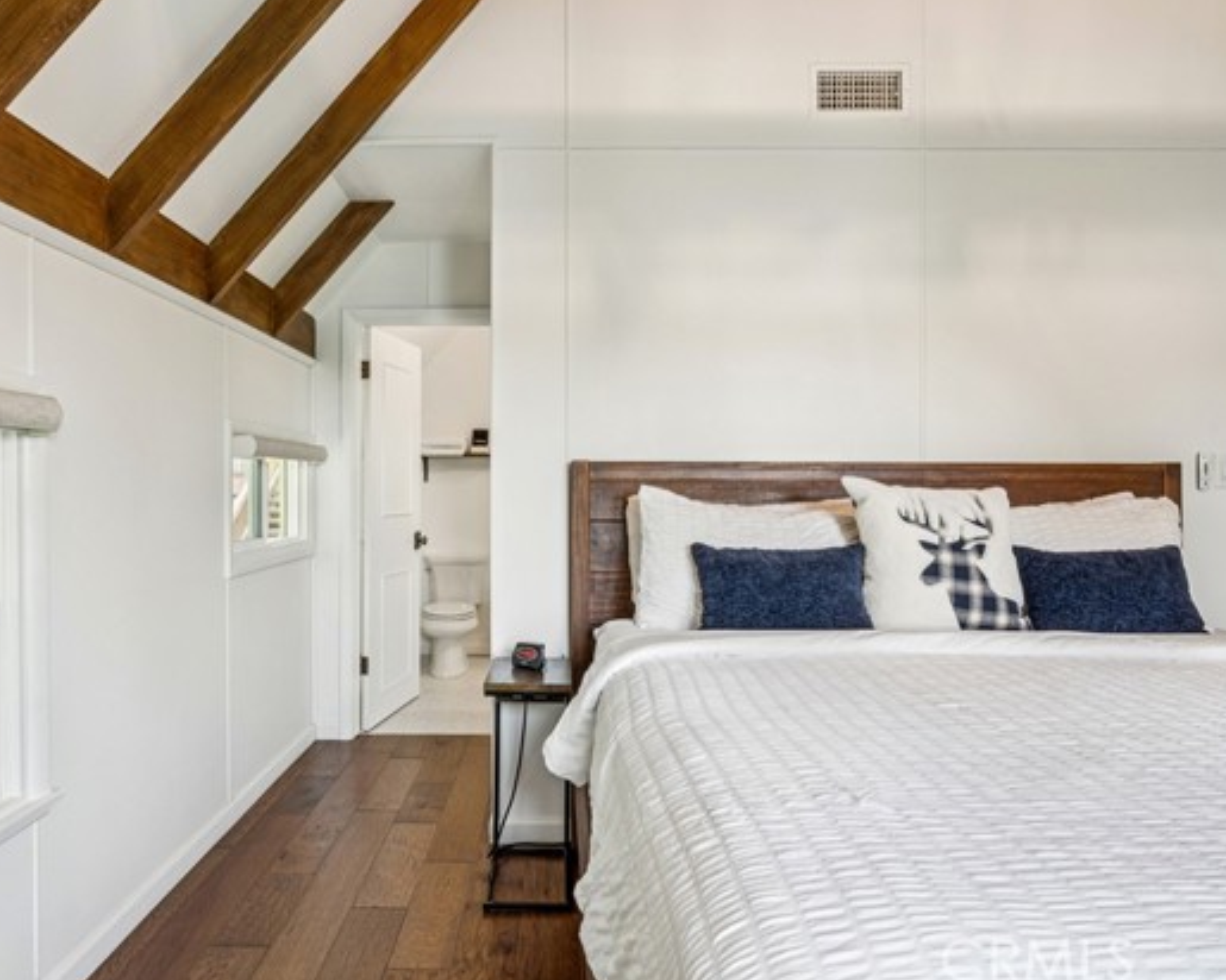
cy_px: 488
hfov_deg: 74.8
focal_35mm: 22
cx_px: 571
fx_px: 800
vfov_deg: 63.0
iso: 100
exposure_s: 1/2
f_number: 13
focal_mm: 18.9
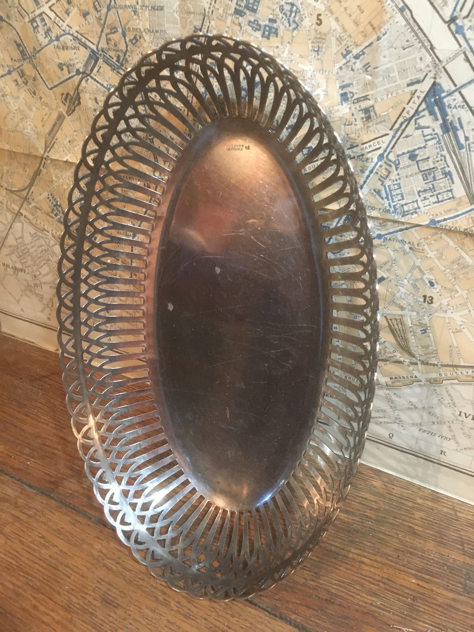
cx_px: 237
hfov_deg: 48.2
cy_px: 316
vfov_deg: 61.7
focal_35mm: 29
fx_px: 529
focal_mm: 4.15
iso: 250
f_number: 2.2
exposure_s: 1/17
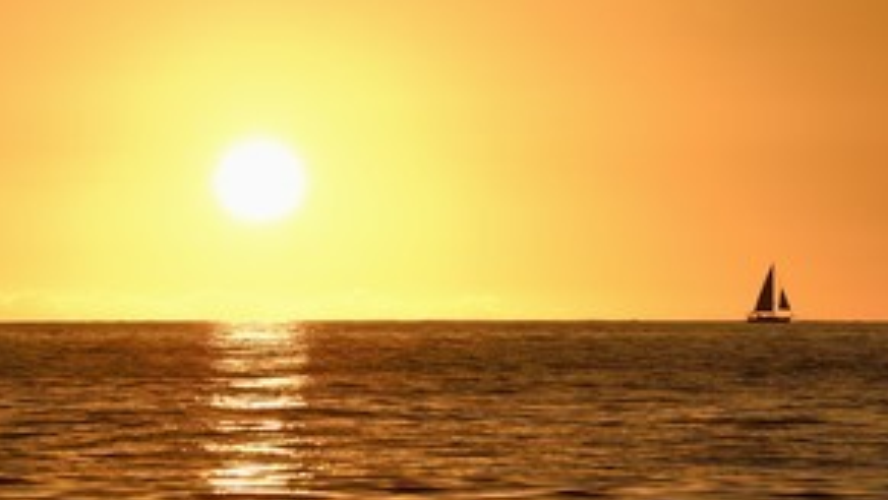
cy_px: 195
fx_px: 7114
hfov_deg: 7.1
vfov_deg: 4.0
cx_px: 482
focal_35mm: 302
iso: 200
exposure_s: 1/800
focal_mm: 200
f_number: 11
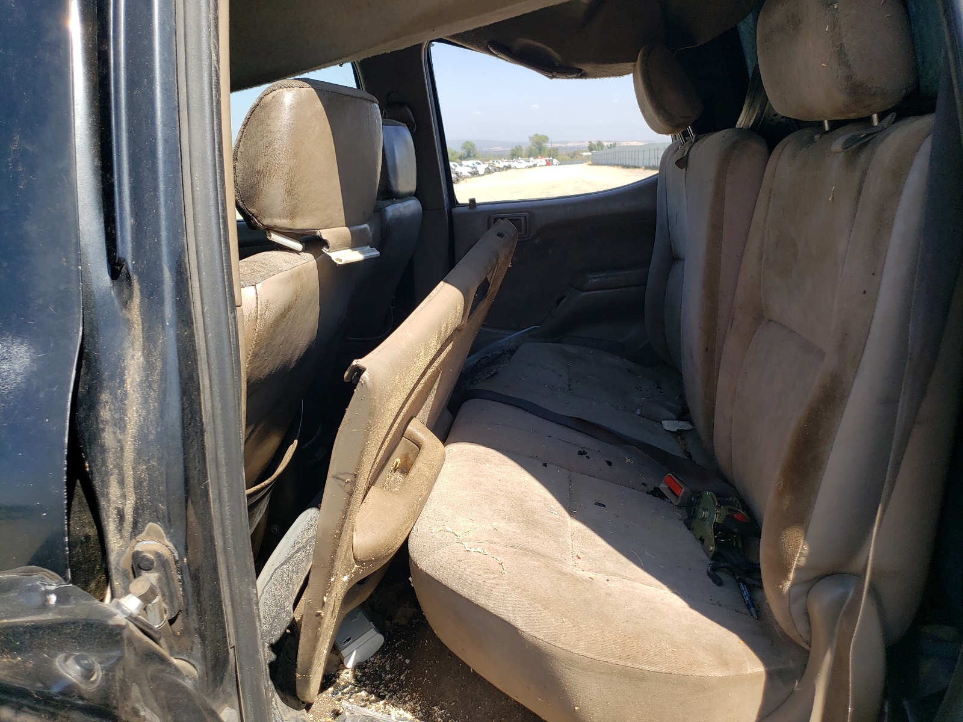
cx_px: 482
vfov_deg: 53.1
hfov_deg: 67.3
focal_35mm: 26
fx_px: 723
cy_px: 361
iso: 50
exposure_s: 1/1429
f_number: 1.5
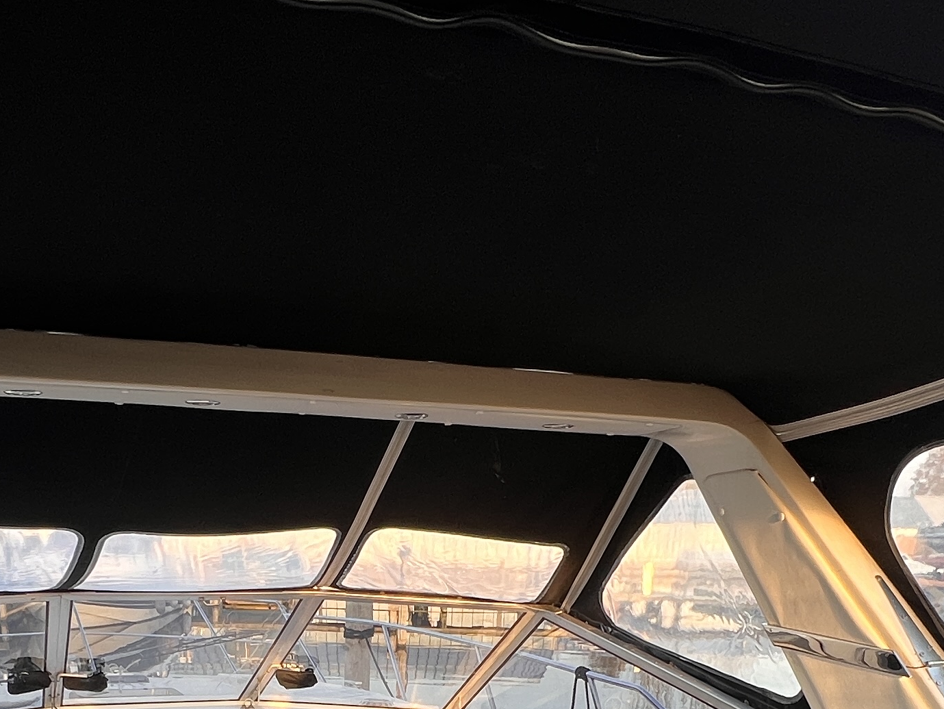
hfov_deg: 48.8
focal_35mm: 38
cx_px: 396
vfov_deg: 29.6
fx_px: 1037
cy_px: 940
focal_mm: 1.57
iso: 32
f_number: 1.8
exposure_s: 1/101
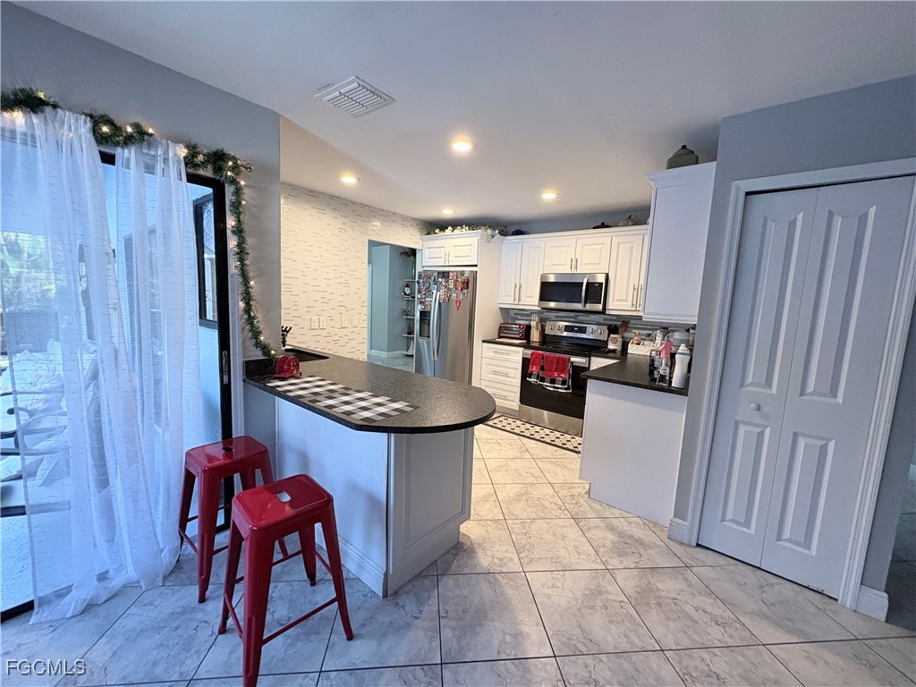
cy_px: 344
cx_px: 458
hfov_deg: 102.1
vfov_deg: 85.7
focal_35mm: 14
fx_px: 370
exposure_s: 1/60
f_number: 2.2
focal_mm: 2.22
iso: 320
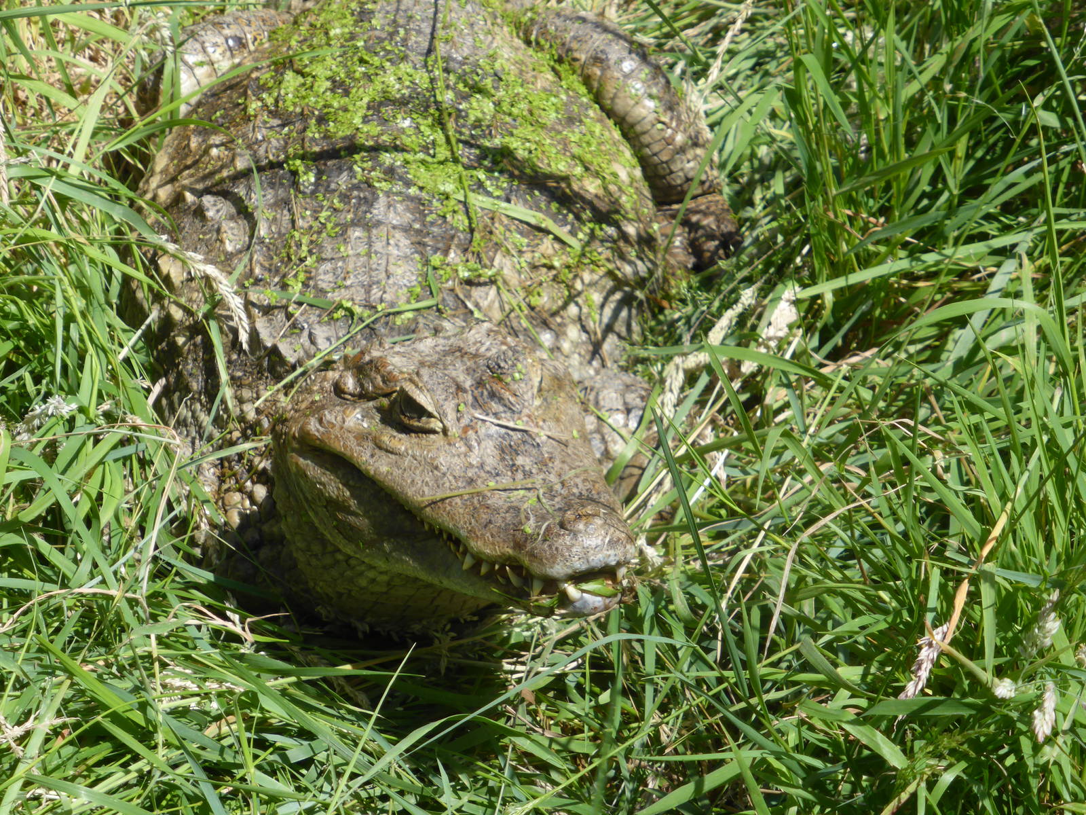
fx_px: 5020
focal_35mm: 160
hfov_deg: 12.3
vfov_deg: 9.3
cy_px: 408
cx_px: 543
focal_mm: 25.9
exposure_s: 1/400
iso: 100
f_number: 5.4
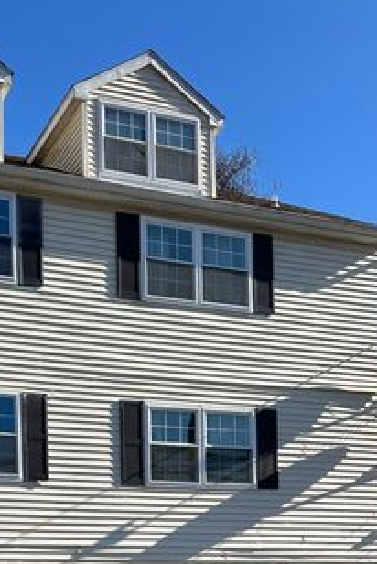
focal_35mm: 54
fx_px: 846
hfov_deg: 24.3
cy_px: 609
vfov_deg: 32.7
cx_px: 26
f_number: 1.78
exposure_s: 1/3058
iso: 80
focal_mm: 6.86
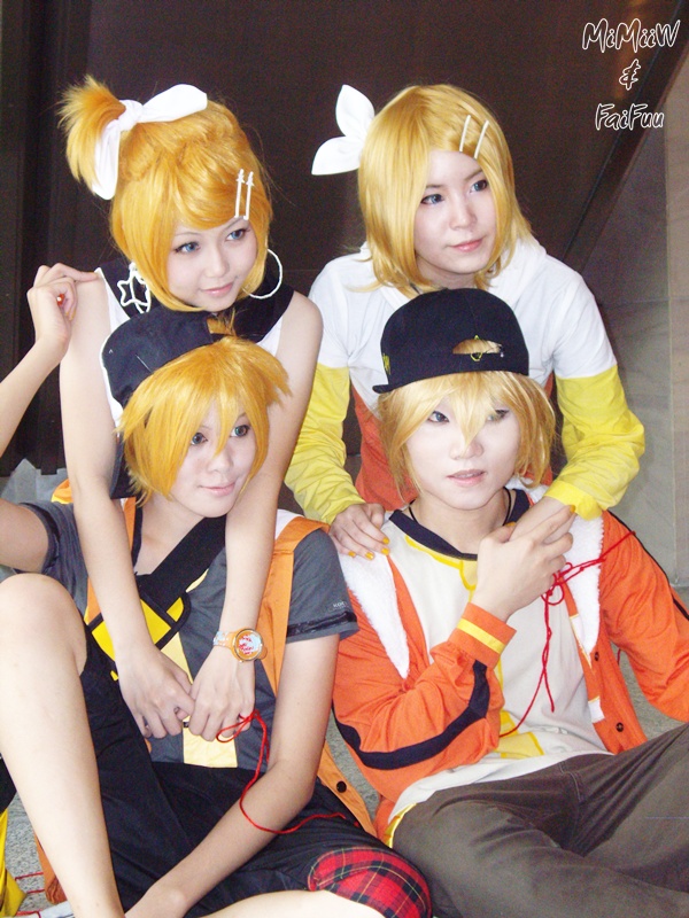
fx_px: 2070
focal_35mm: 78
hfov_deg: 18.9
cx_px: 344
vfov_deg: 25.0
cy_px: 459
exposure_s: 1/80
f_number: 4.3
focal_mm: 16.3
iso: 400
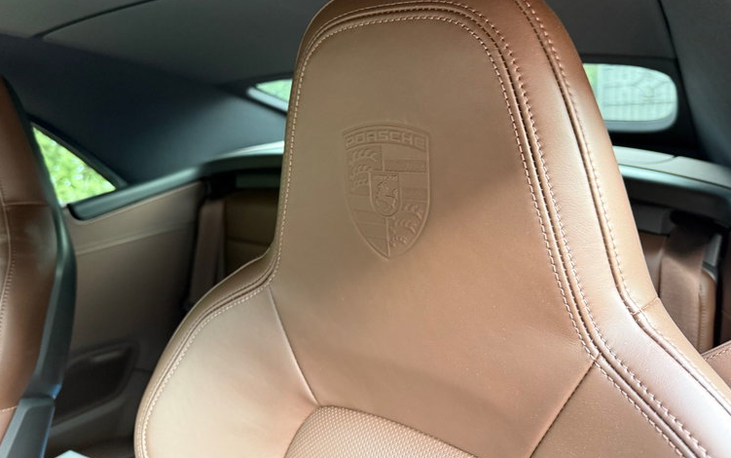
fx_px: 518
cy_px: 189
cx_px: 359
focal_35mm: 26
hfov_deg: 70.4
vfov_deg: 47.4
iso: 400
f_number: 1.78
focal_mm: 6.76
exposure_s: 1/60
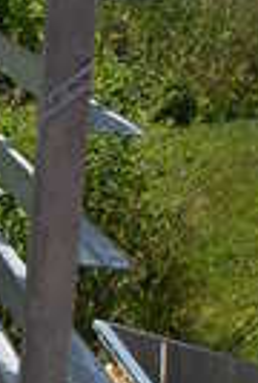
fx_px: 1968
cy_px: 559
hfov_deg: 7.0
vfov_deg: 10.8
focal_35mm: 184
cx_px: -407
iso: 100
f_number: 9
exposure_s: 1/320
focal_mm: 18
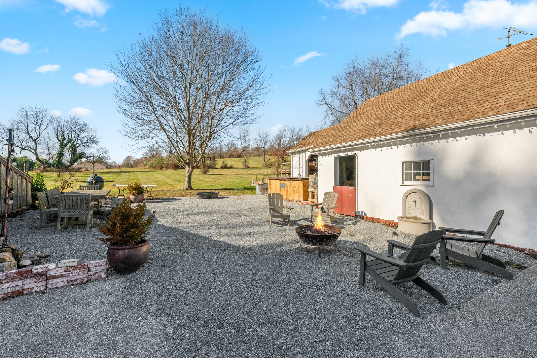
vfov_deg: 81.2
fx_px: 209
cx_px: 268
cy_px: 179
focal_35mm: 14
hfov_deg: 104.3
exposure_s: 1/1250
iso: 400
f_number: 7.1
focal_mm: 14
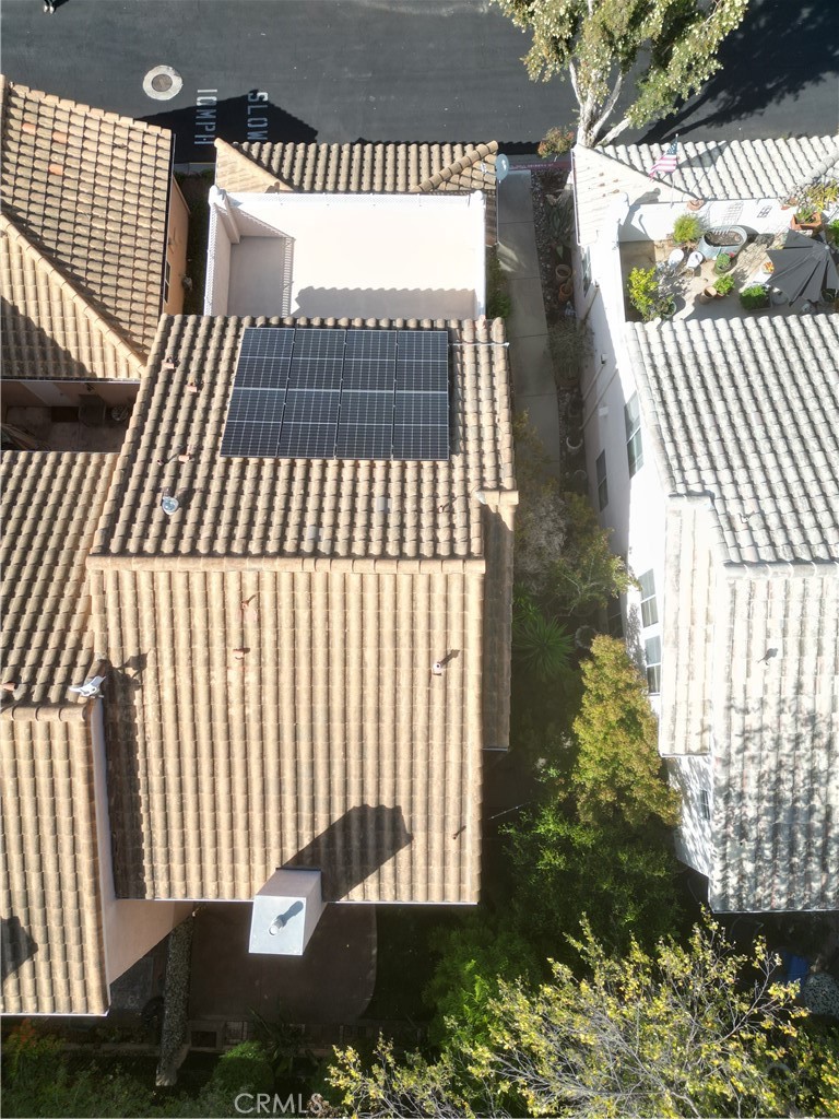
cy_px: 560
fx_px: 776
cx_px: 420
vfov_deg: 71.6
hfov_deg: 56.8
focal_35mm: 24
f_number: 1.7
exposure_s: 1/2500
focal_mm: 6.72
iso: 120
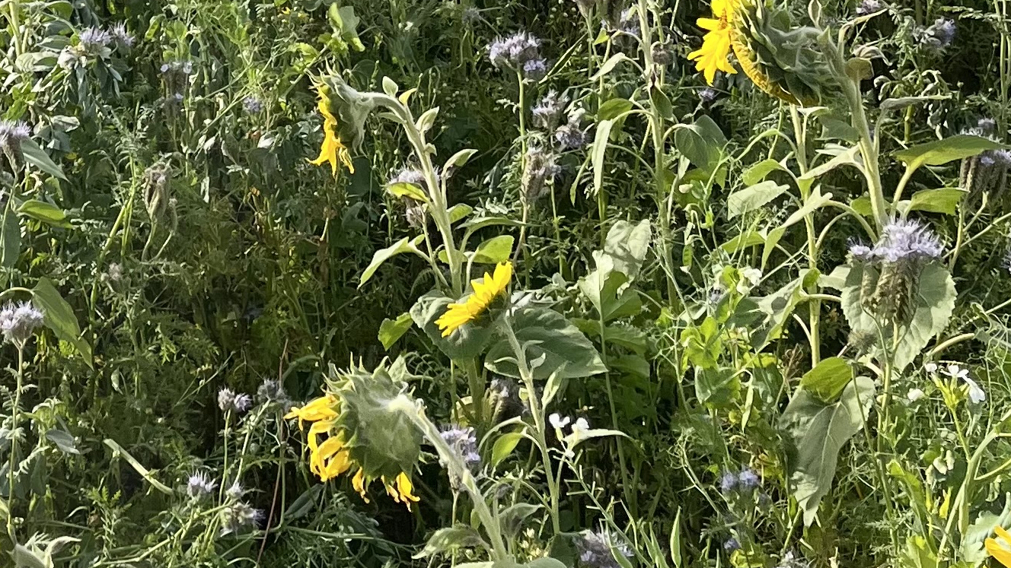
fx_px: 2305
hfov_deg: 23.9
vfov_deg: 12.8
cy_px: -449
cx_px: 46
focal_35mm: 86
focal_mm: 5.1
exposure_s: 1/2899
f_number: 1.6
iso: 50
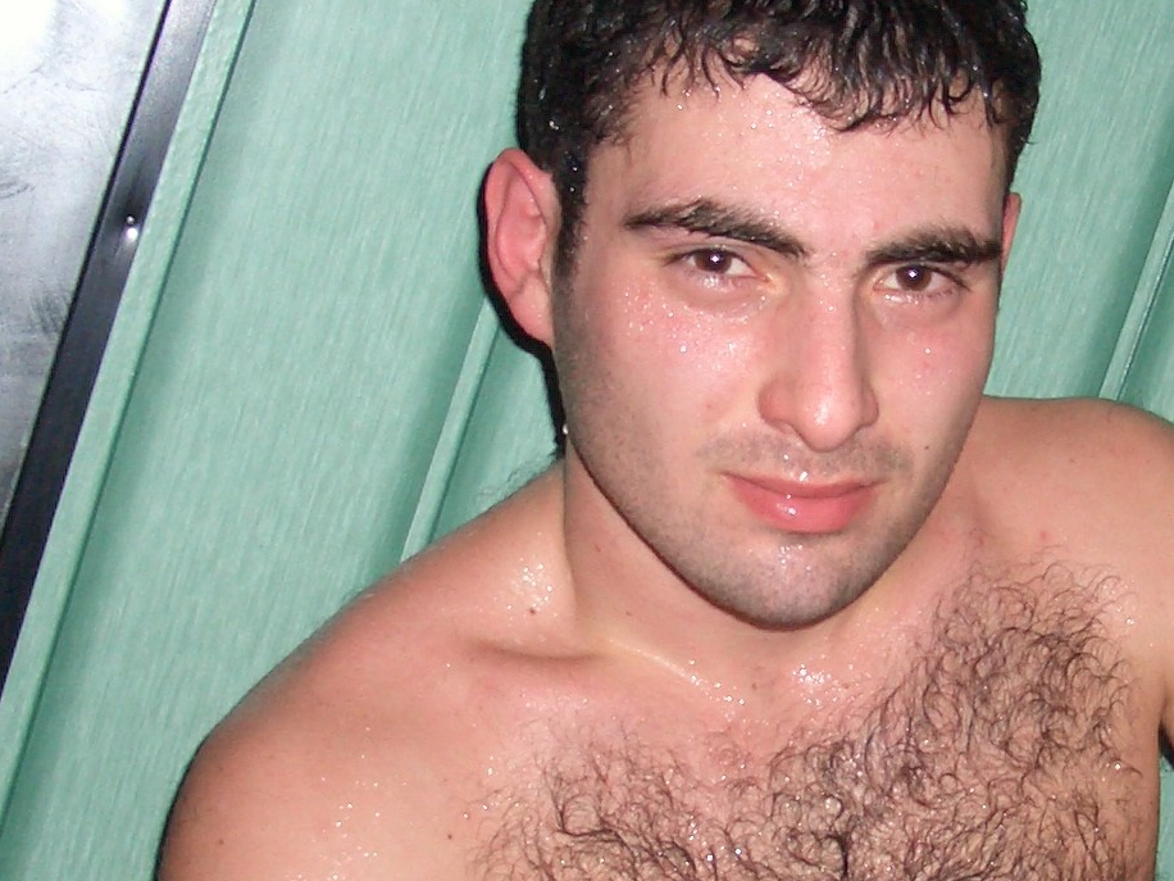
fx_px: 2985
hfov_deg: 22.1
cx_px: 834
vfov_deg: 16.8
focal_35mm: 88
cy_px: 573
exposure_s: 1/60
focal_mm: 5.8
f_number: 2.6
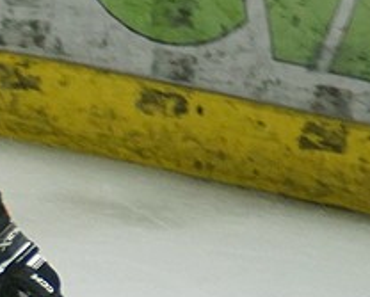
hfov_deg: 1.9
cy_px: -76
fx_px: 11152
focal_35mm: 1017
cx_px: -157
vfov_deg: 1.5
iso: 1000
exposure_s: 1/250
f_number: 6.3
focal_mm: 200
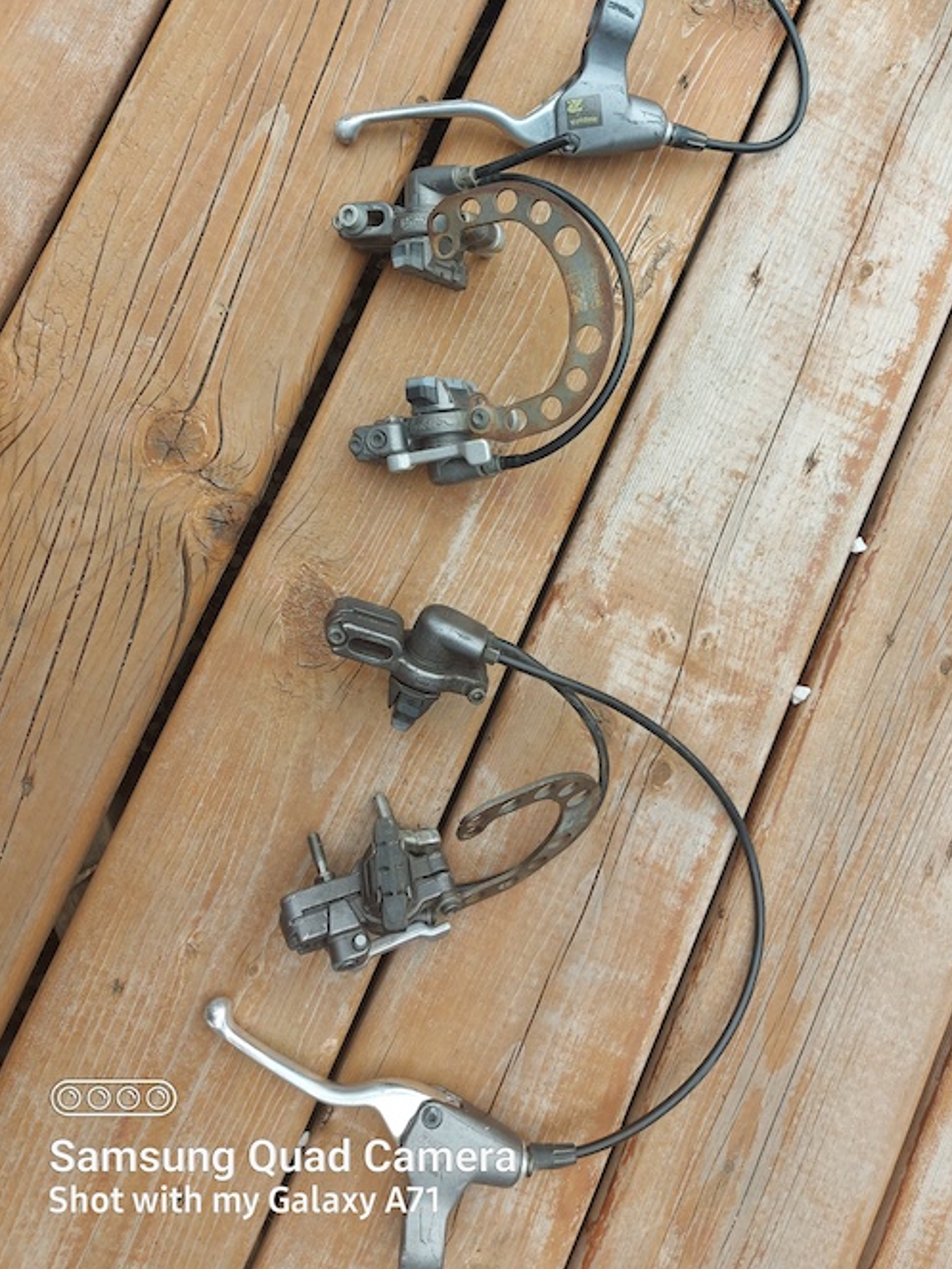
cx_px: 538
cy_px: 544
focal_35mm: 29
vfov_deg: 61.4
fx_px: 1063
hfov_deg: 48.1
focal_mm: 5.23
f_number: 1.8
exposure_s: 1/157
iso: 32
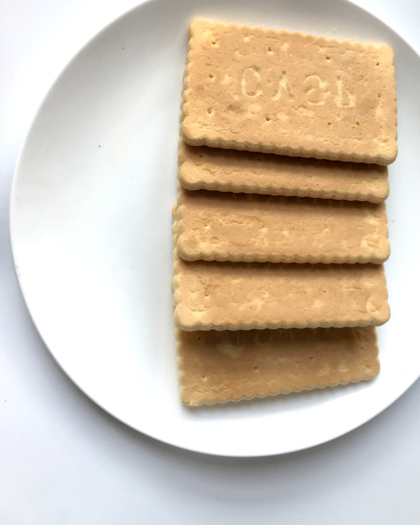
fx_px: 575
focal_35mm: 37
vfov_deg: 48.8
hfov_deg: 40.0
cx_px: 253
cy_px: 217
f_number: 2.2
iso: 25
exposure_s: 1/33
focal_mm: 4.15
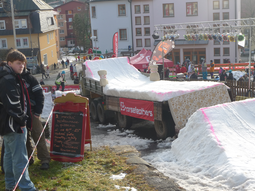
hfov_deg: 33.8
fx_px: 420
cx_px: 128
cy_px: 96
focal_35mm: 57
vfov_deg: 25.7
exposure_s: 1/100
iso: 80
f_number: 5.6
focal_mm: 12.1
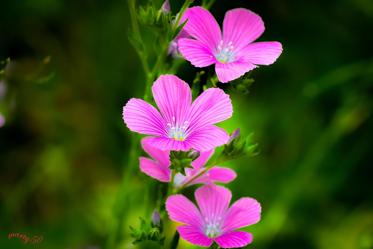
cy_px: 124
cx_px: 186
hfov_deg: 15.2
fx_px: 1399
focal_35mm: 135
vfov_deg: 10.2
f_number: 7.1
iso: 800
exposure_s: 1/400
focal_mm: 90
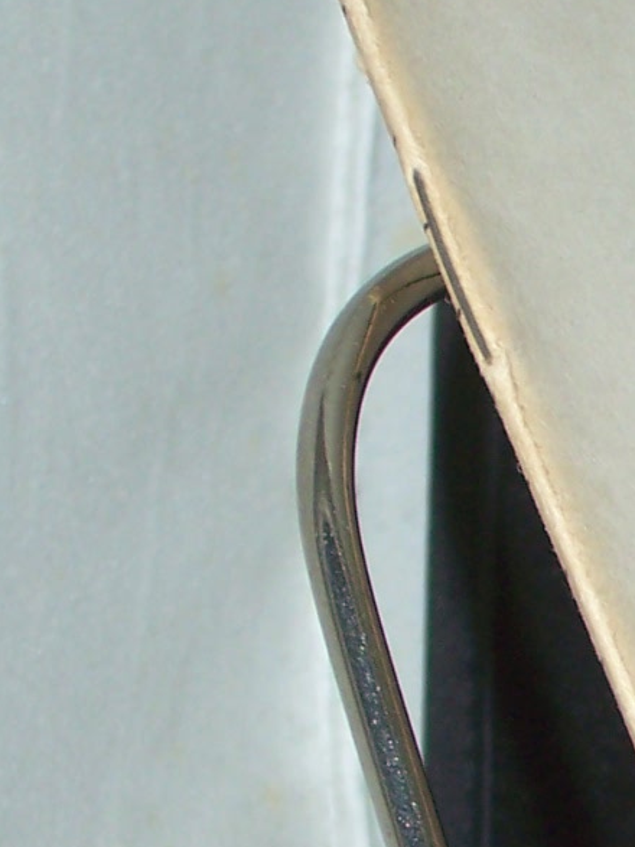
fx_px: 6337
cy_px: 1111
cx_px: 1241
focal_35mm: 259
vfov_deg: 7.6
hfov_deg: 5.6
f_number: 3.6
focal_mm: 11
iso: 80
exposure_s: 1/80
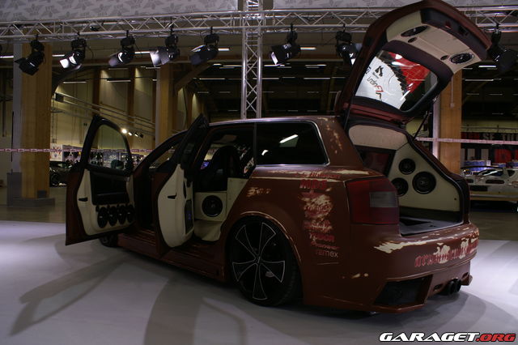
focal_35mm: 27
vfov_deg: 47.9
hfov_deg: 67.4
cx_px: 259
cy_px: 172
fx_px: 388
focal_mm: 18
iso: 200
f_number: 4.5
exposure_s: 1/50
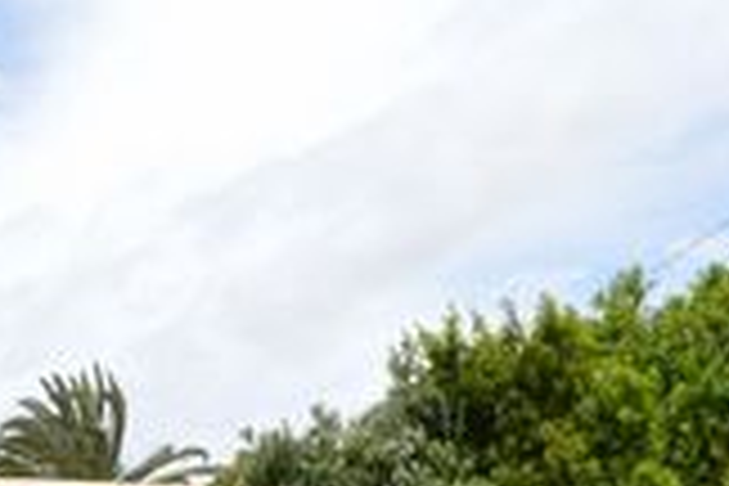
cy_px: 583
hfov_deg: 30.5
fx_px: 1143
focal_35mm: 56
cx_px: -126
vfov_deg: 22.2
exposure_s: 1/250
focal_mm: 13
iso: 100
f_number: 8
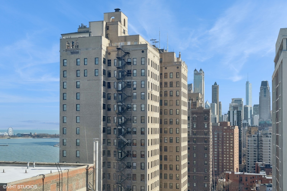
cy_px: 96
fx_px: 359
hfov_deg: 43.6
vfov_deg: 29.9
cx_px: 144
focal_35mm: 45
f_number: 8
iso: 320
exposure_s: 1/500
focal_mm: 30
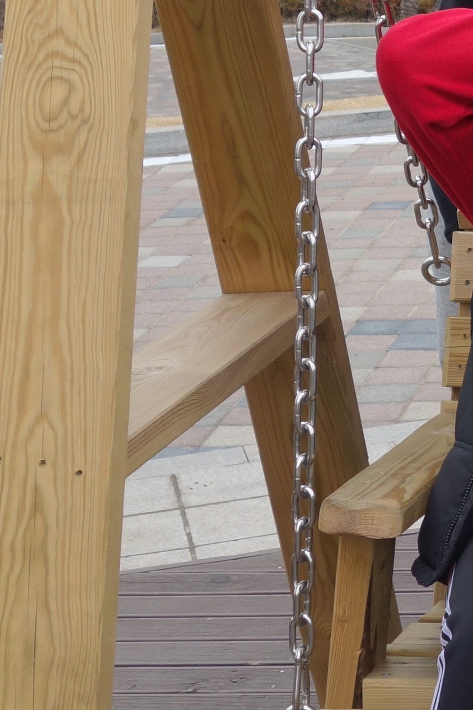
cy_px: 147
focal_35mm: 102
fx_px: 2011
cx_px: 842
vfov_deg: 19.8
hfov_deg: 12.3
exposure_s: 1/400
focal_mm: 10.4
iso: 125
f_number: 4
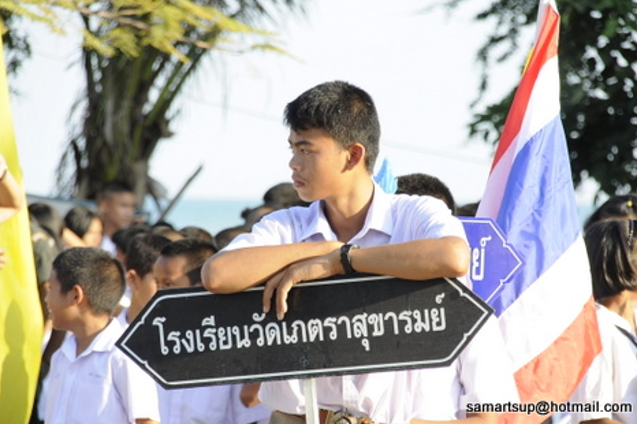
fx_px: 5464
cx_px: 327
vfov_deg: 4.4
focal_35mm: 309
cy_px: 215
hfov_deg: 6.7
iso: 250
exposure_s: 1/160
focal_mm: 200
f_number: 8
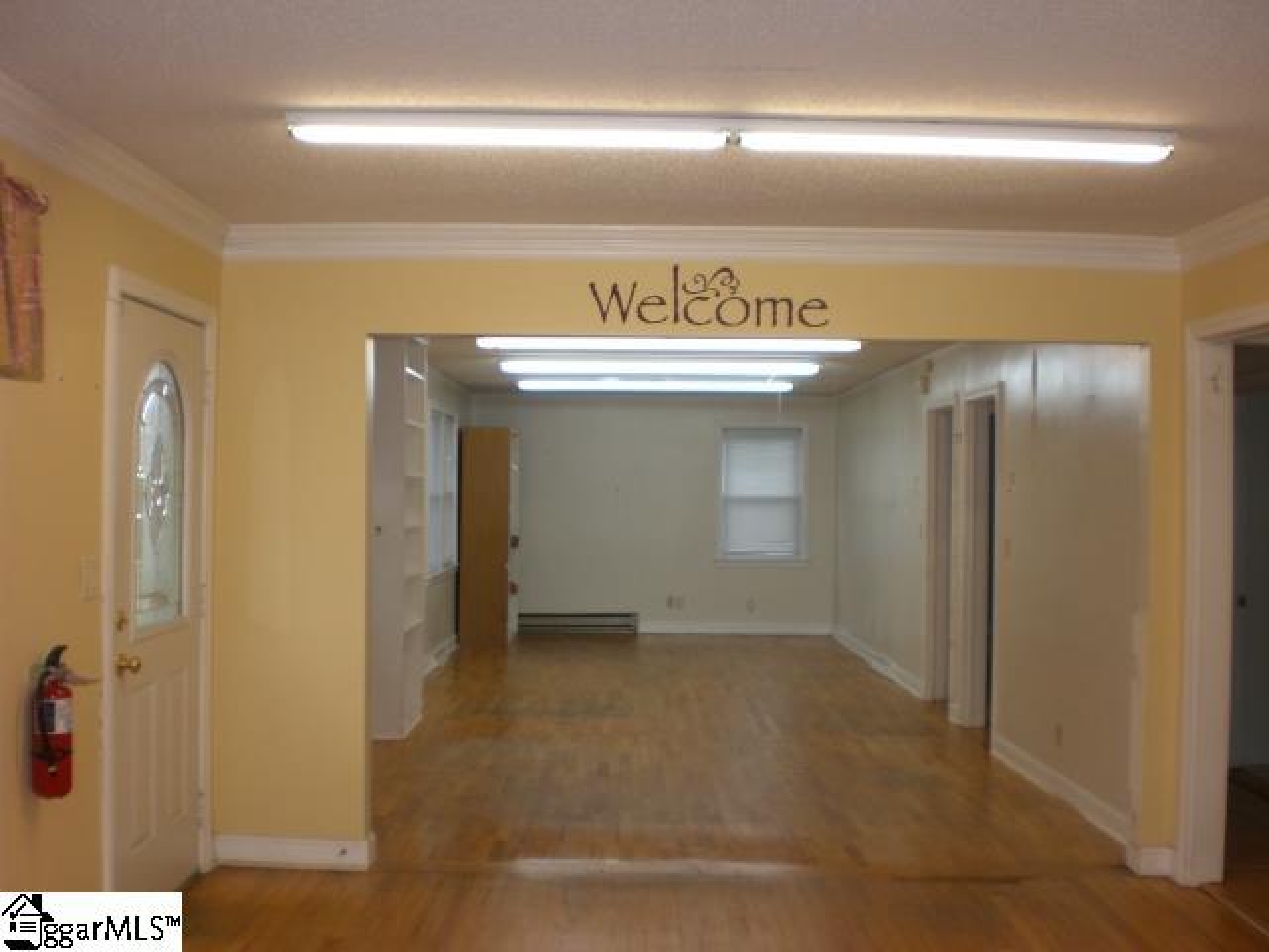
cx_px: 634
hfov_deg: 49.0
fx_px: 1393
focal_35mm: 38
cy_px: 476
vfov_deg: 37.7
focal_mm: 6.3
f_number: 3.1
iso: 100
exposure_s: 1/80
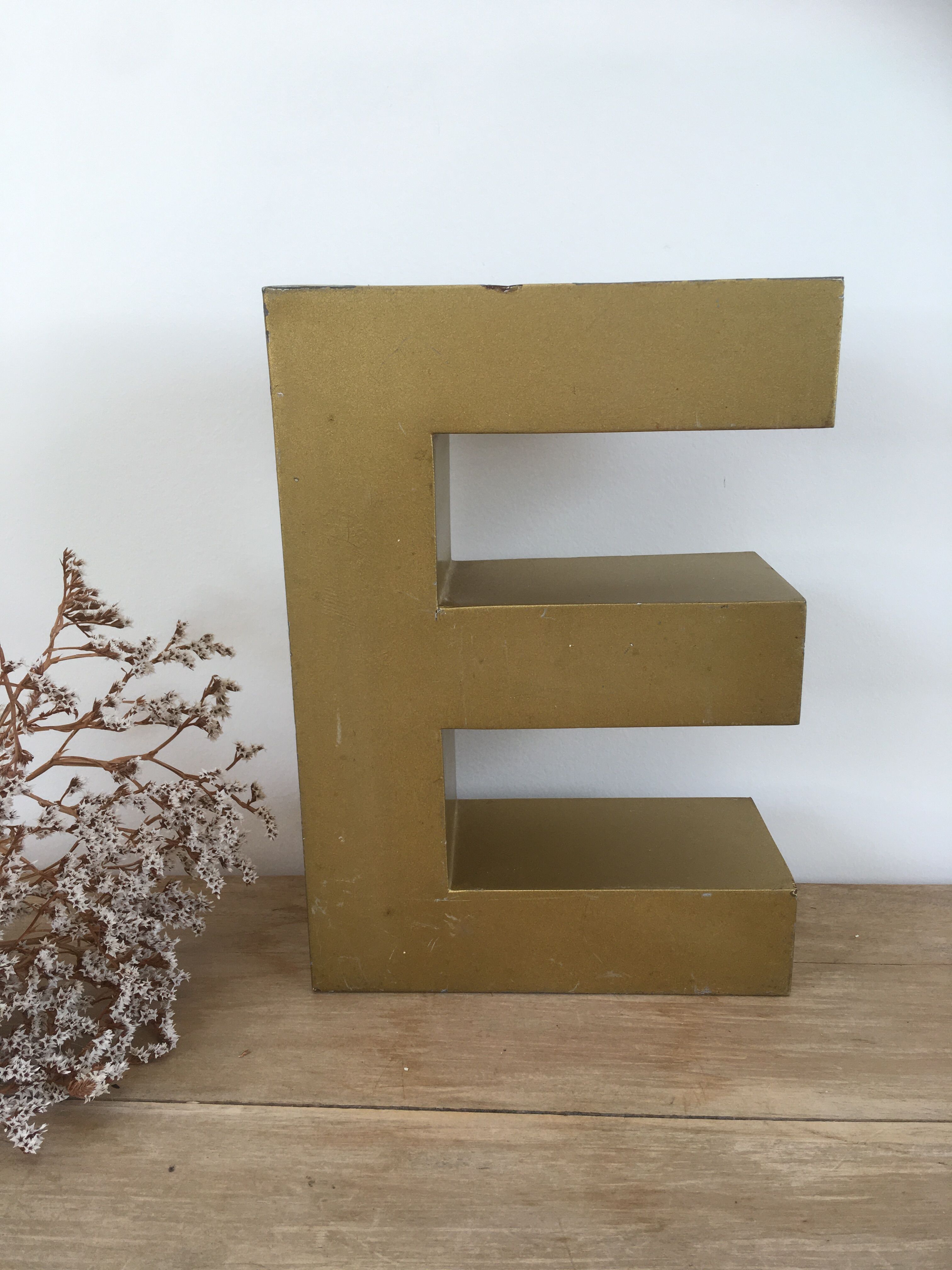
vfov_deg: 61.7
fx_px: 1063
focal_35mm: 29
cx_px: 476
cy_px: 635
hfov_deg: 48.2
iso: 40
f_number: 2.2
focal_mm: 4.15
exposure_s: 1/100
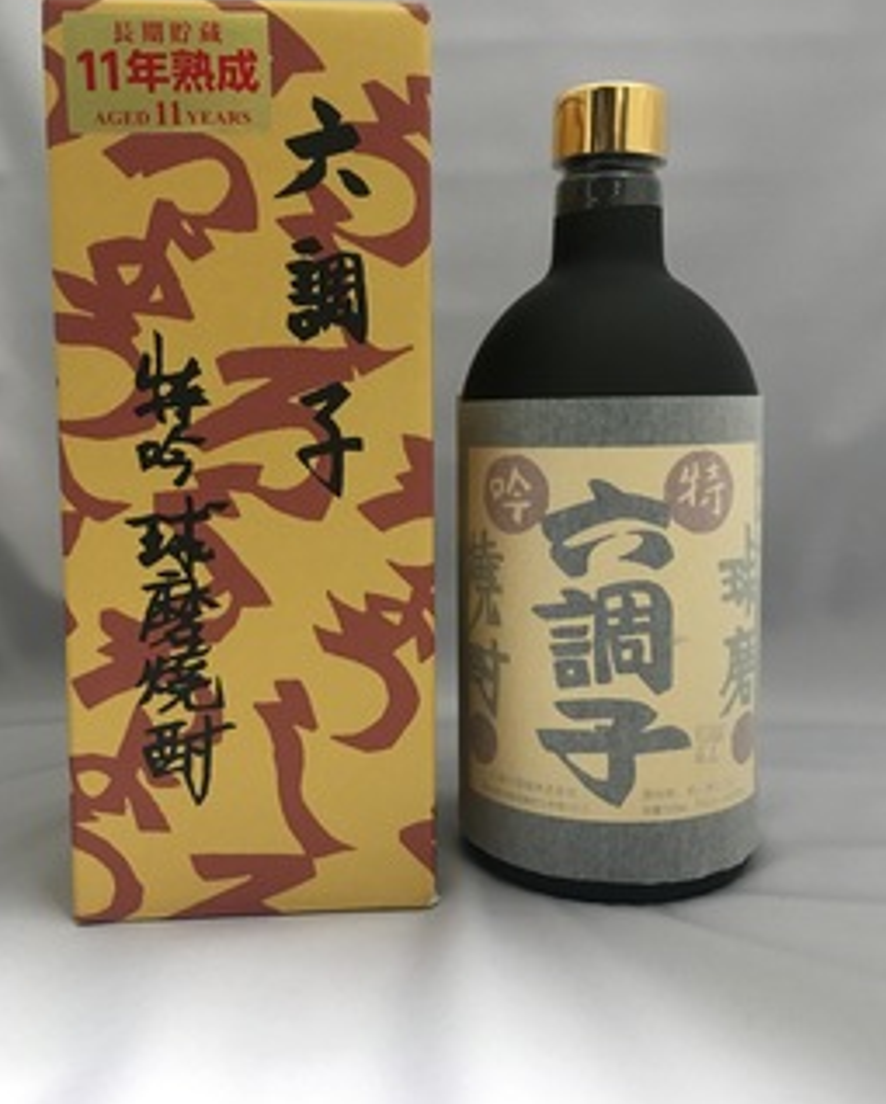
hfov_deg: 45.9
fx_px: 1047
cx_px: 438
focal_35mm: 32
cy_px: 493
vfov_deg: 55.5
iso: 200
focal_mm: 4.15
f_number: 2.2
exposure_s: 1/15
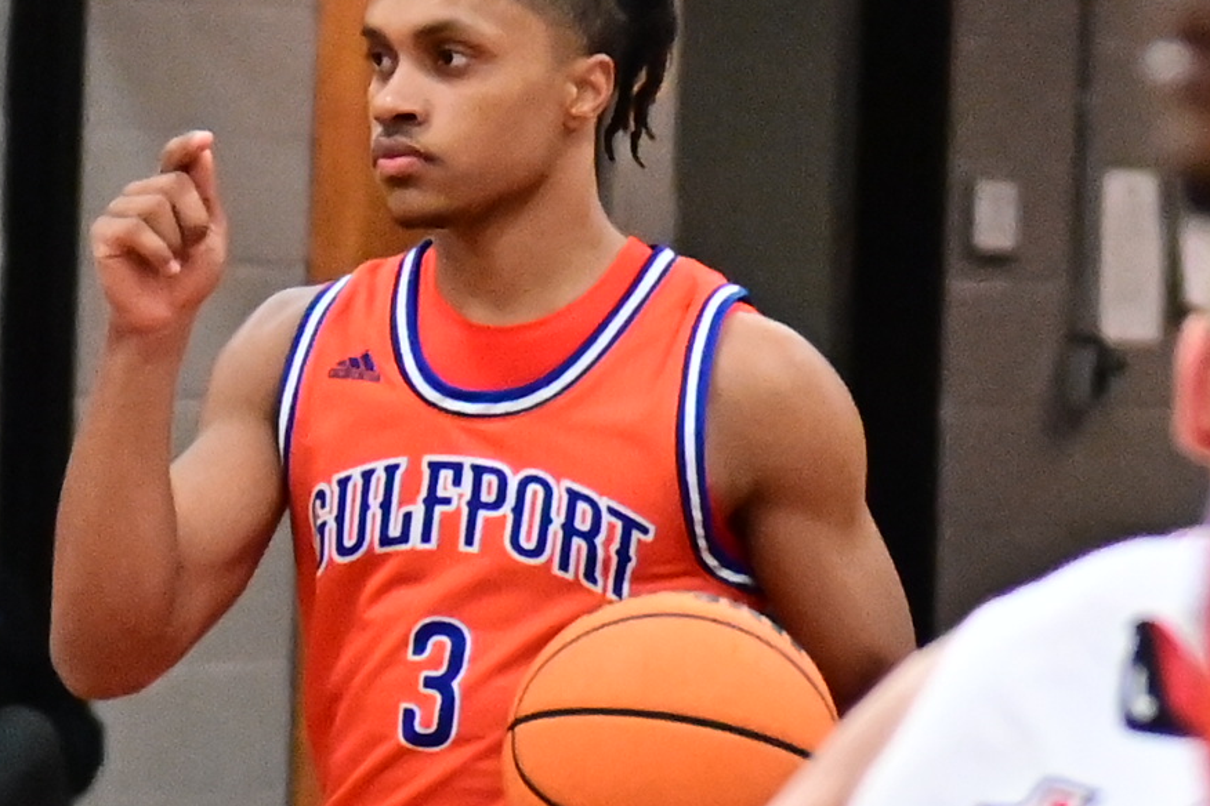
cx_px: 485
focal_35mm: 333
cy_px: 482
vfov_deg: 4.1
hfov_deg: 6.2
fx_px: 11192
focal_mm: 120
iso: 8000
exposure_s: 1/640
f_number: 4
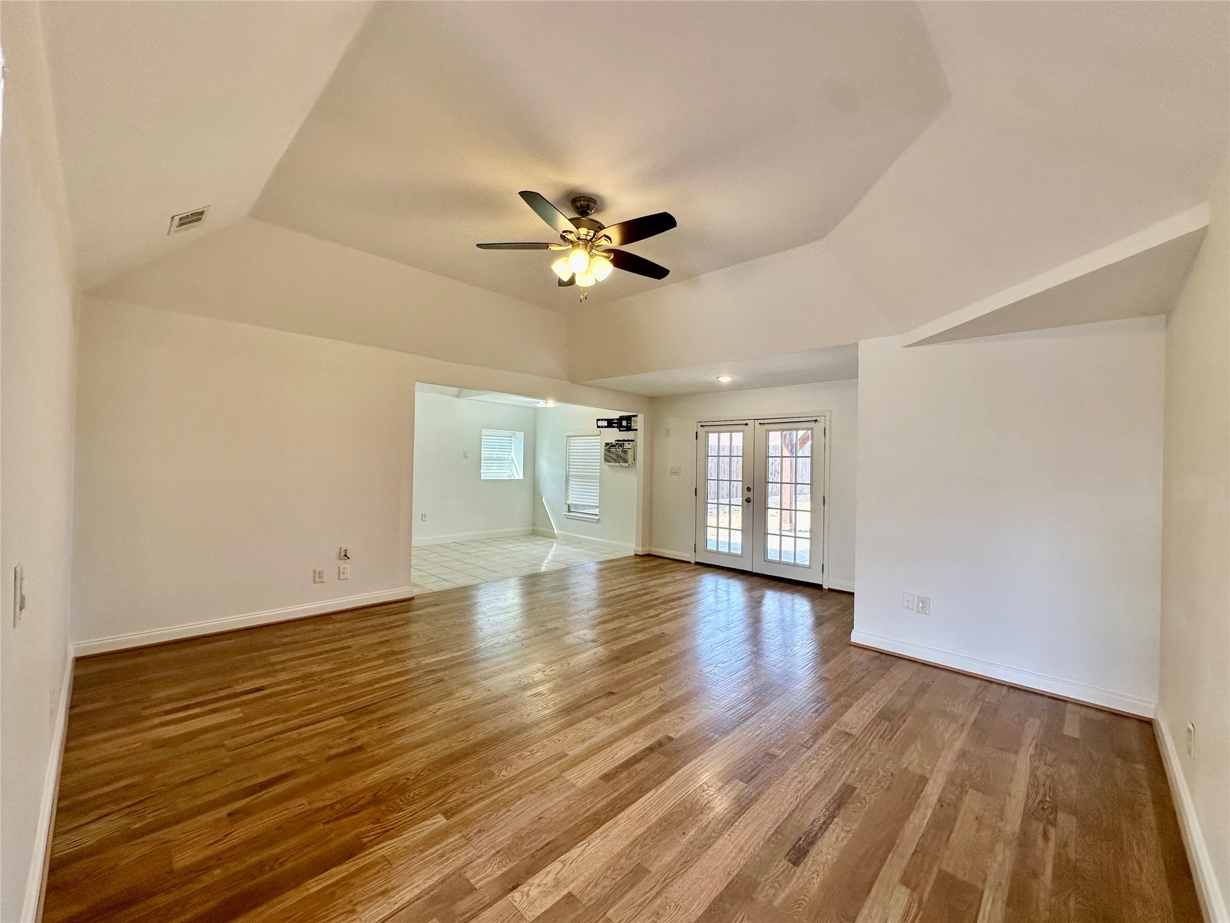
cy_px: 462
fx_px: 497
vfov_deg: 85.7
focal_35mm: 14
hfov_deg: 102.1
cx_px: 615
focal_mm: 2.22
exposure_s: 1/120
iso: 80
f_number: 2.2
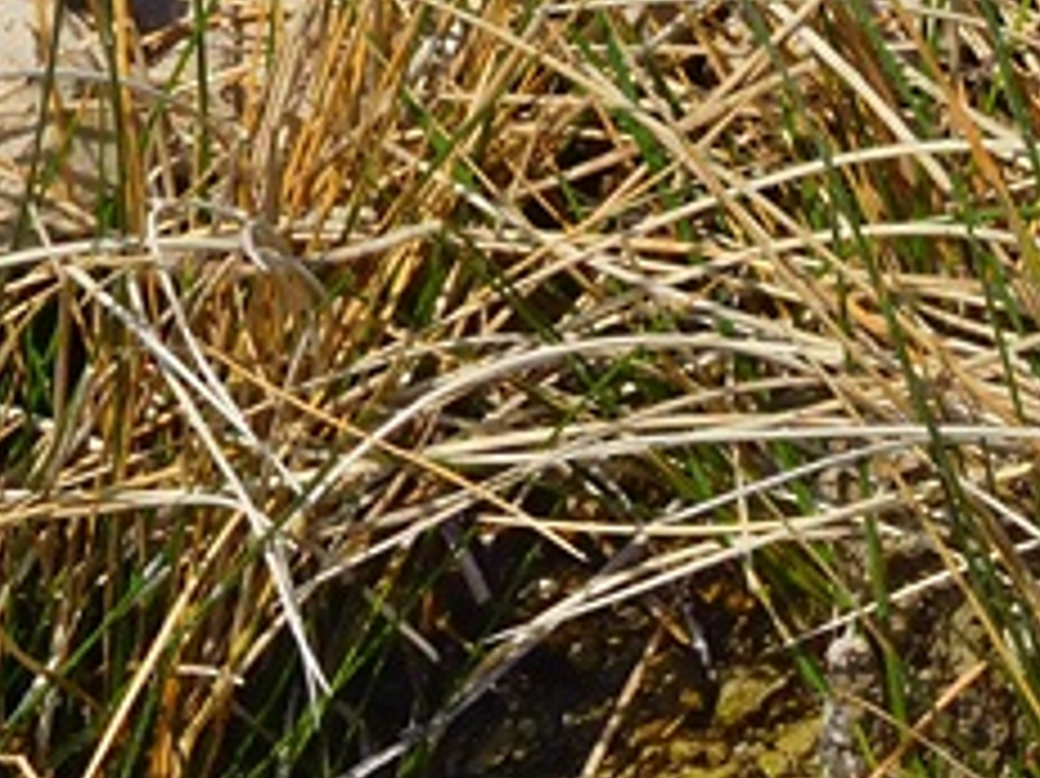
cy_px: 495
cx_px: 644
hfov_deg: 5.7
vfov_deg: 4.3
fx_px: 10390
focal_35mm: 346
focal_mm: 14.3
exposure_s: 1/1000
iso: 125
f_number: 4.6
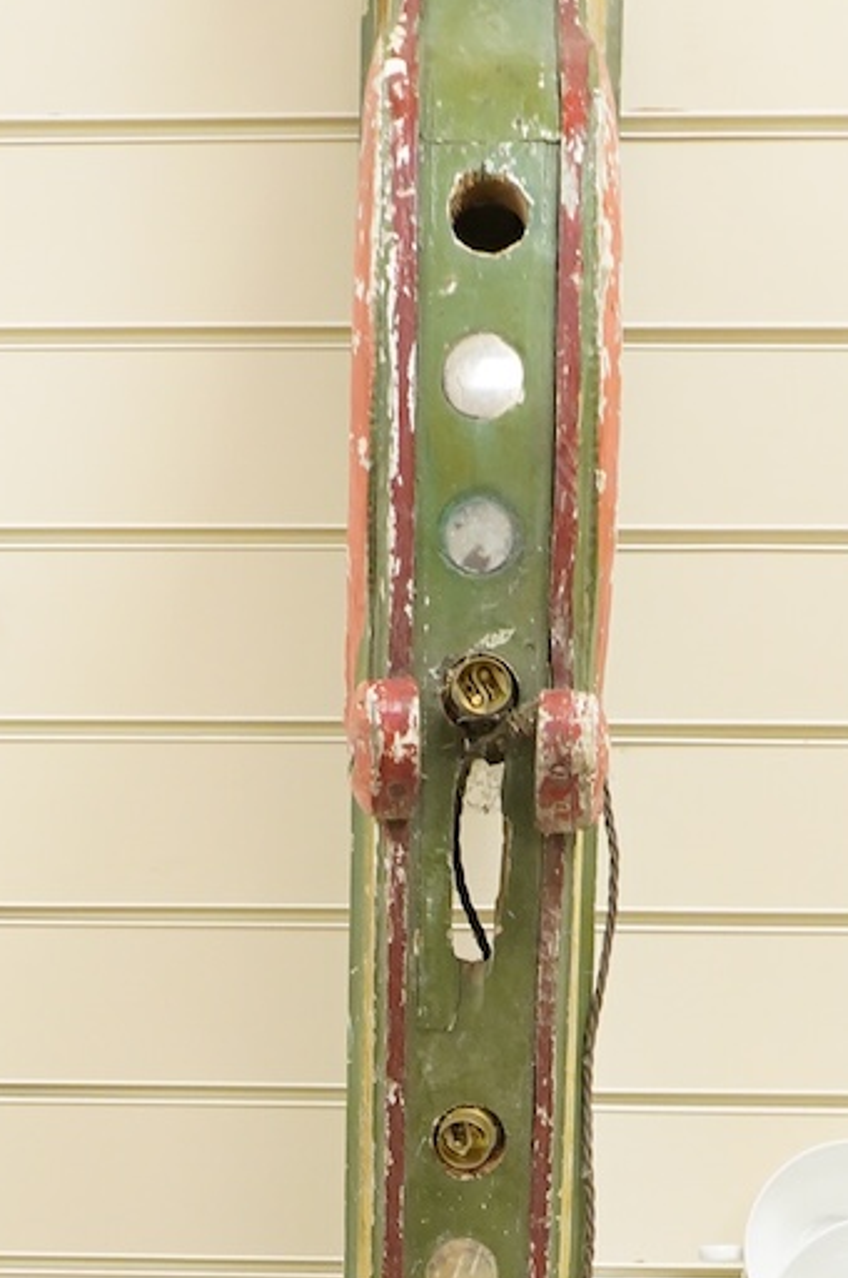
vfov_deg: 20.7
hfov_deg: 14.5
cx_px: 353
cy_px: 1412
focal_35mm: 94
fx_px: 3330
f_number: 6.3
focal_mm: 28
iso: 2500
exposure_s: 1/80
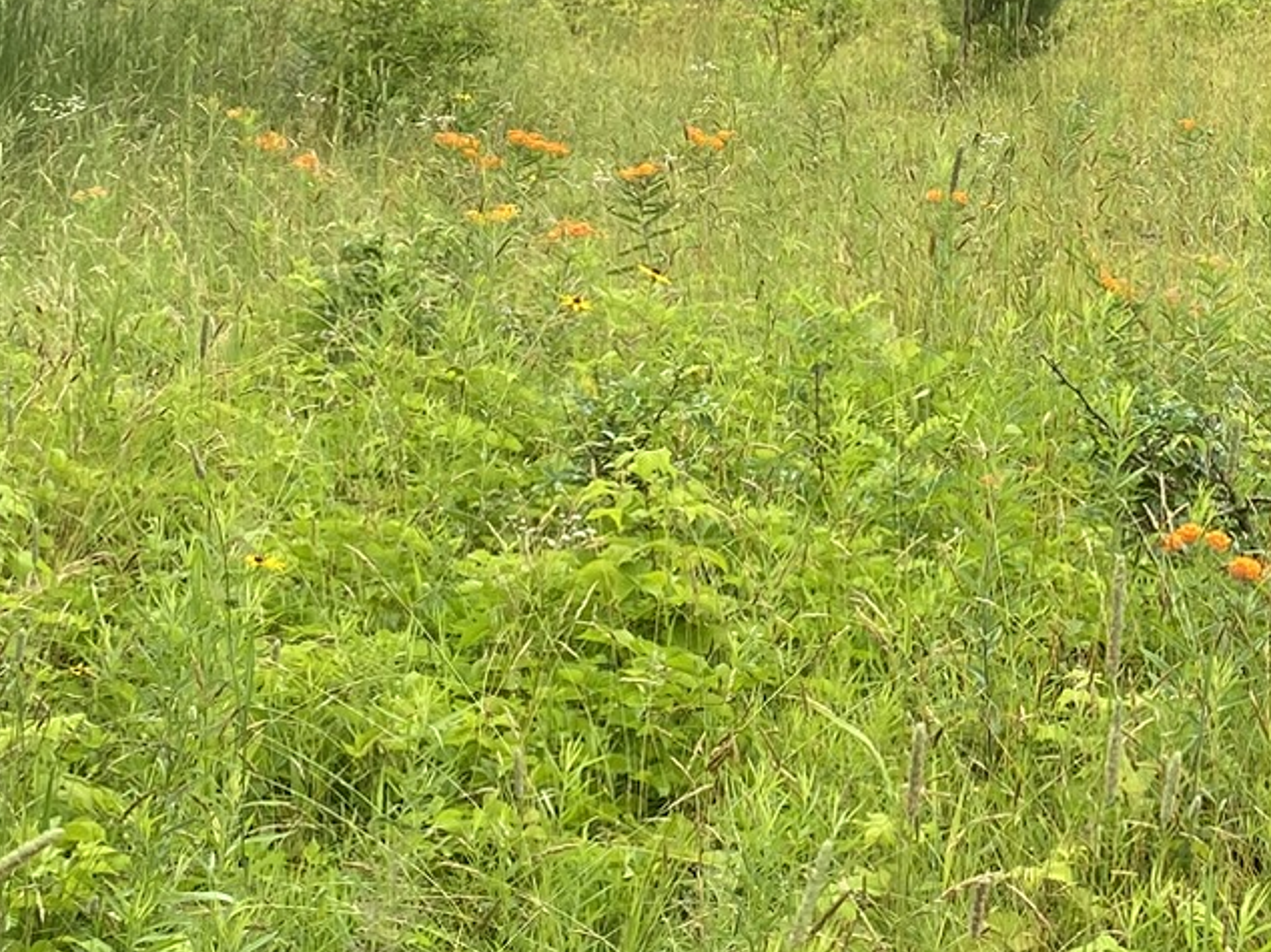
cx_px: 1249
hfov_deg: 22.5
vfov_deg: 17.4
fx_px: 3083
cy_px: 150
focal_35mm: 84
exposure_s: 1/1565
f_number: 1.8
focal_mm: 4.25
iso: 32
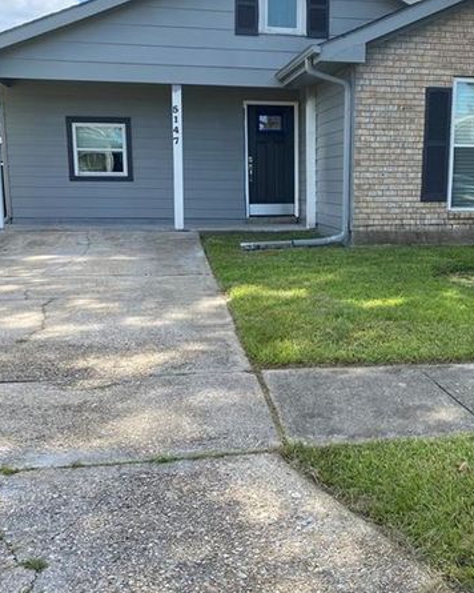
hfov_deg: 38.8
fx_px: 666
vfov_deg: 47.9
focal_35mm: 38
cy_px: 295
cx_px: 304
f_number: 1.8
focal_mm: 4.25
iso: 32
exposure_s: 1/998
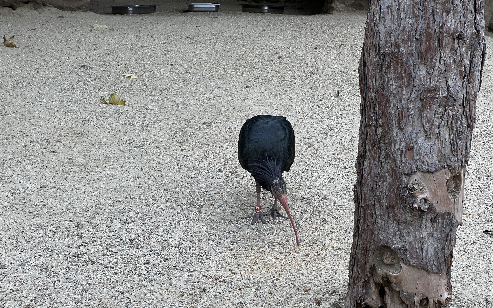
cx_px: 247
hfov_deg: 25.2
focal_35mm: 82
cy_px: 183
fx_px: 1102
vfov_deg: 15.9
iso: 50
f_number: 2.8
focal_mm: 9
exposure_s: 1/122
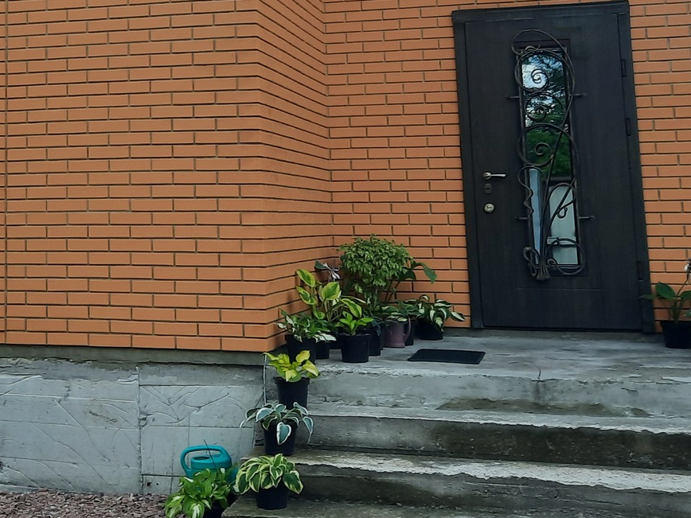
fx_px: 1178
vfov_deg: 24.1
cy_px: 49
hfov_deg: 31.7
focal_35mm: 59
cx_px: 119
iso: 32
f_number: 2
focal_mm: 4.6
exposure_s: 1/402
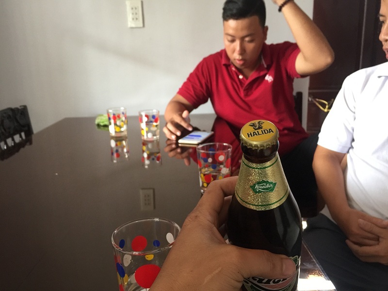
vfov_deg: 48.2
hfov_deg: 61.7
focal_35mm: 29
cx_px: 194
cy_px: 146
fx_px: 325
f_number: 2.2
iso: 125
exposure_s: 1/17
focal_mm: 4.15
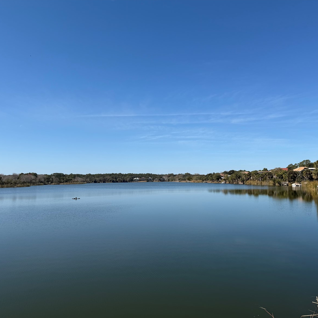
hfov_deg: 55.0
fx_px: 301
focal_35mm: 29
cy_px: 160
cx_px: 198
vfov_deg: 55.6
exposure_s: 1/6173
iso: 80
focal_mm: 6.76
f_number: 1.78
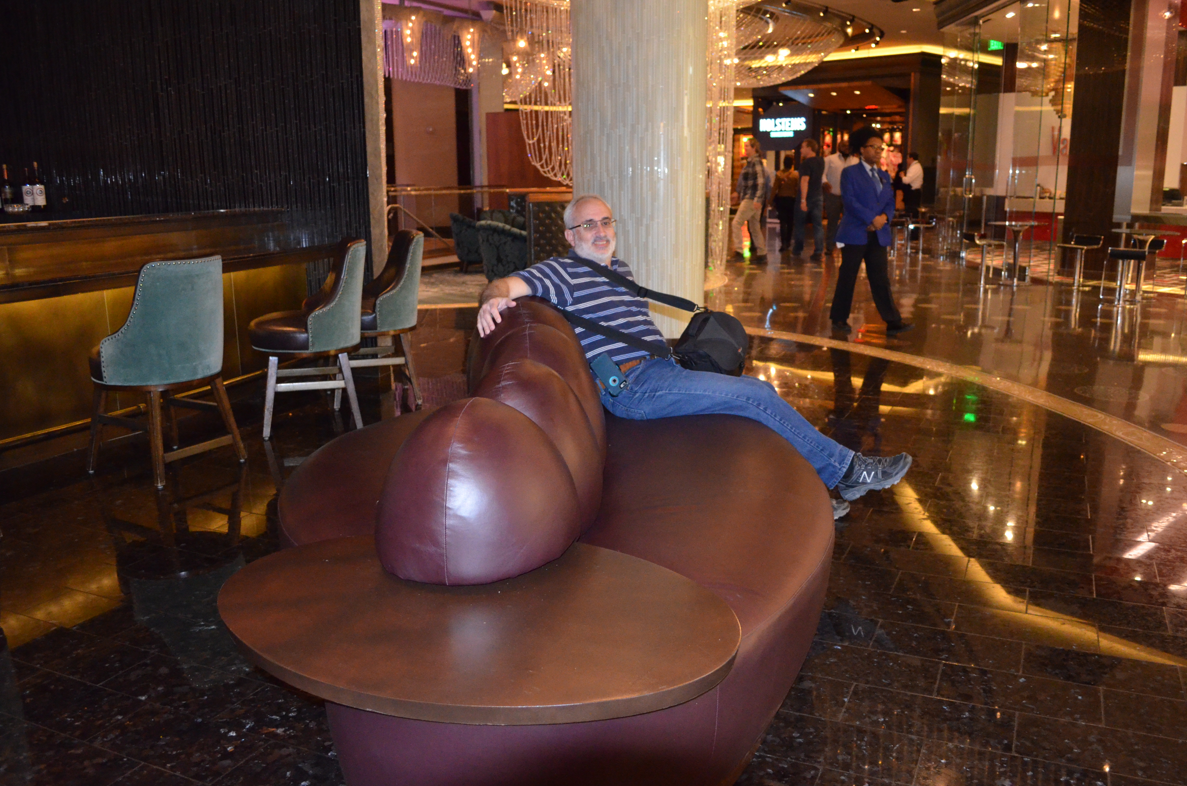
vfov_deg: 44.8
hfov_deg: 63.7
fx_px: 954
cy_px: 409
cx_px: 633
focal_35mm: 29
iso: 3200
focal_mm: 18
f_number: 3.5
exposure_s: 1/60
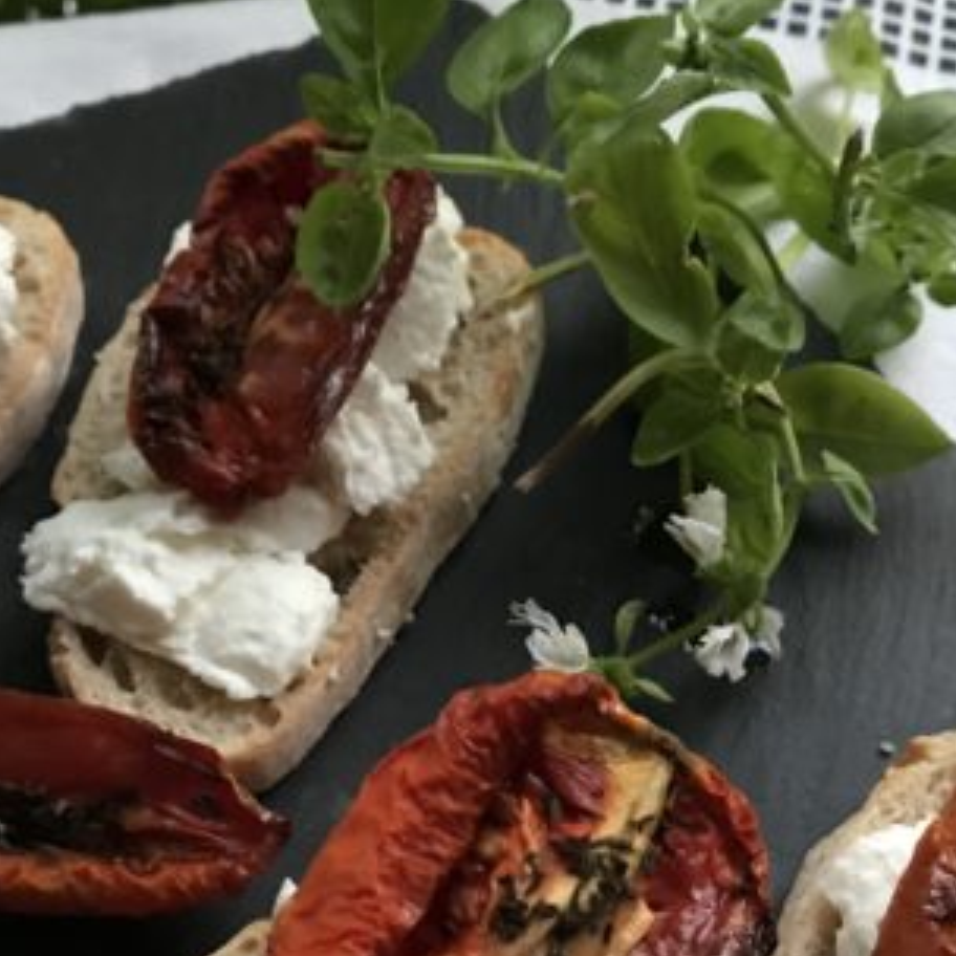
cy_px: 635
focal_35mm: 53
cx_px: 393
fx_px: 1656
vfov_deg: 31.9
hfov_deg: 32.1
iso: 100
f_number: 1.8
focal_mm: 3.99
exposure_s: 1/13
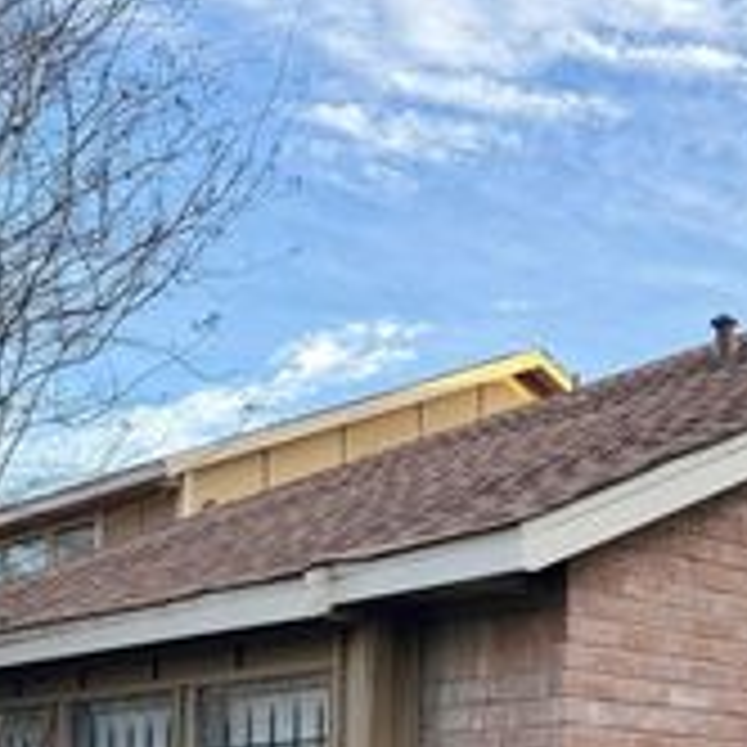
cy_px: 731
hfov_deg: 25.0
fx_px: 1563
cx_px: 824
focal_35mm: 64
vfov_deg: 25.7
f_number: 1.78
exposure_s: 1/1018
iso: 80
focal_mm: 6.76
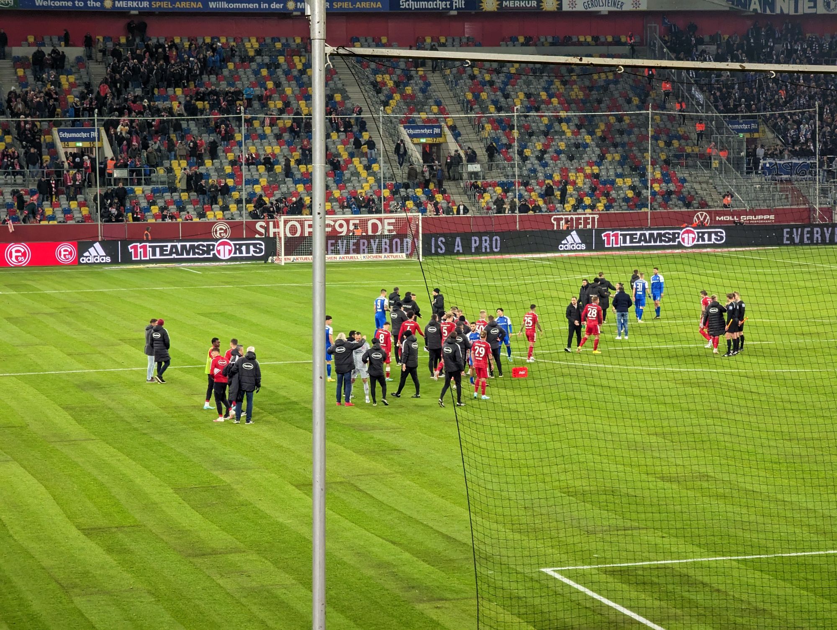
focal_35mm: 104
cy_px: 315
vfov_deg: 14.3
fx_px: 2518
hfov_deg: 18.9
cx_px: 418
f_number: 3.5
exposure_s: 1/100
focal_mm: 19
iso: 333
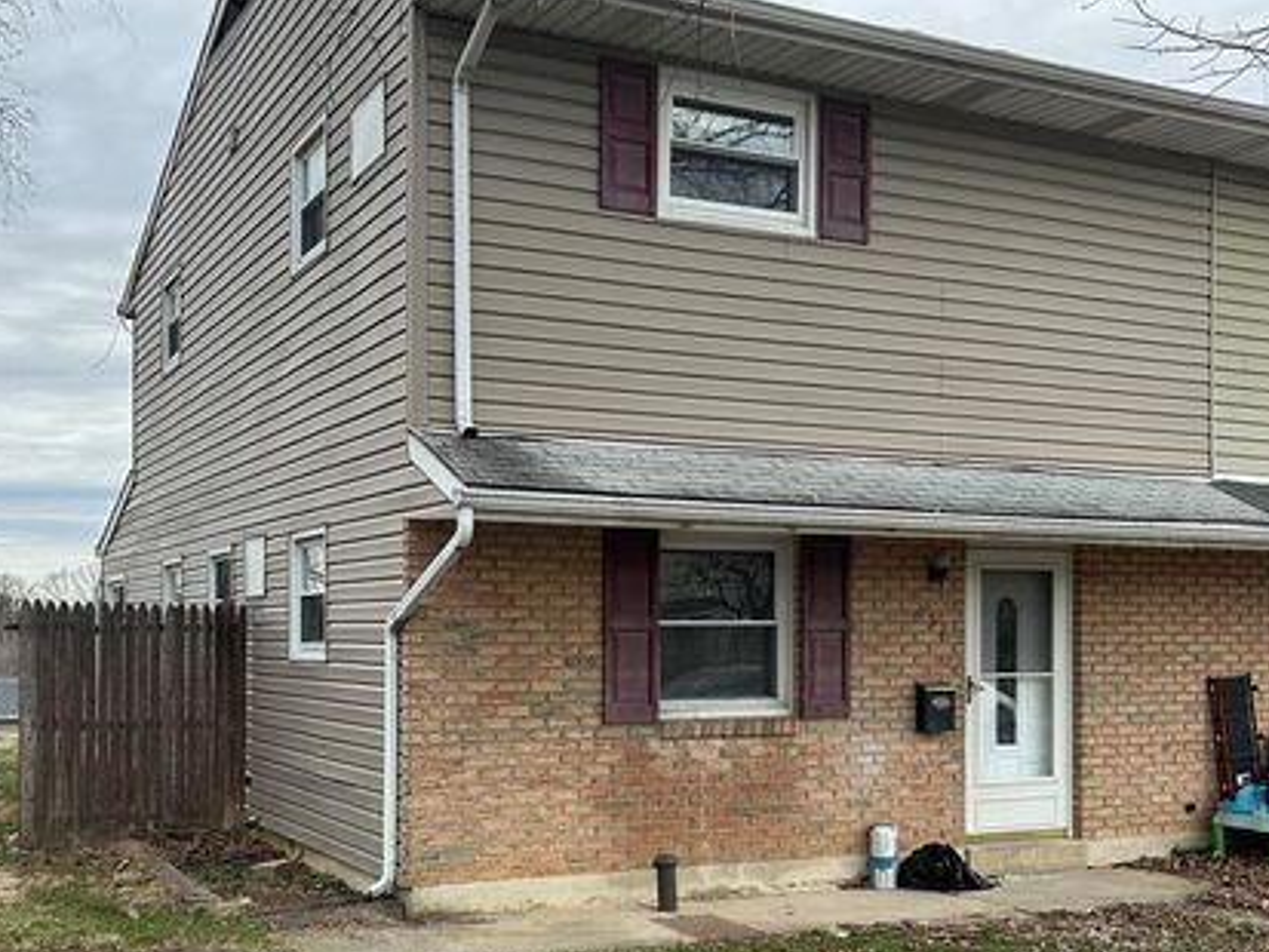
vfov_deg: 34.1
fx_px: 1540
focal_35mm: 42
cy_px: 619
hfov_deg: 44.8
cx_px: 602
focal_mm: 5.7
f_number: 1.5
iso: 50
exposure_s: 1/1597
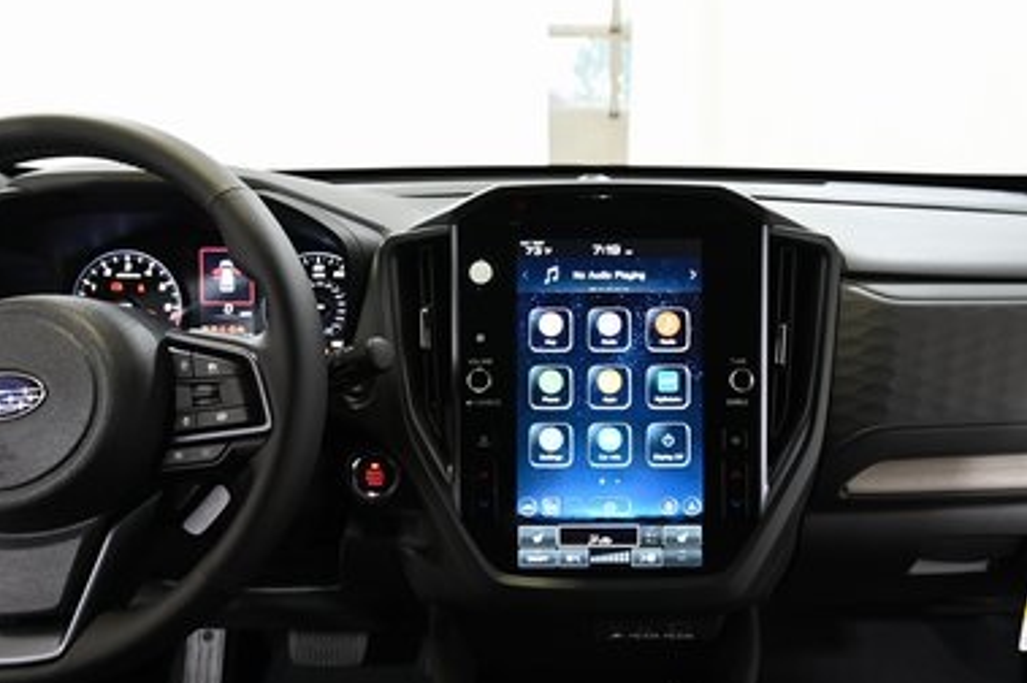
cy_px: 455
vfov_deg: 47.1
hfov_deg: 67.0
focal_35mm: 27
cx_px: 596
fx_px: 770
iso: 900
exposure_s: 1/30
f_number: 4
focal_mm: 16
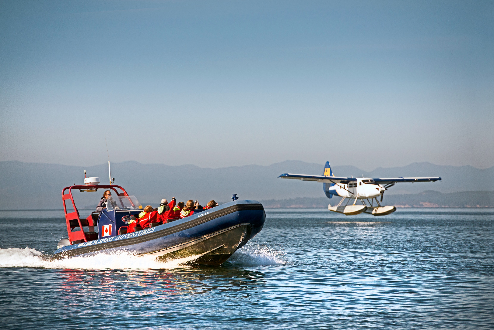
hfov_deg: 10.5
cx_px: 247
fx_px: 2676
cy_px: 165
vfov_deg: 7.0
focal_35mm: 195
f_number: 4
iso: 1250
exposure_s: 1/2500
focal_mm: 195
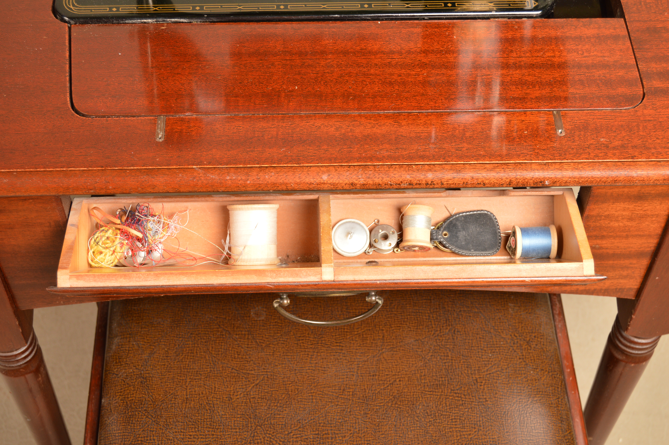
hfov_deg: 33.4
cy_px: 222
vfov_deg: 22.6
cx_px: 334
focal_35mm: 60
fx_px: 1114
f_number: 7.1
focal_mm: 40
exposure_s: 1/160
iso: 200
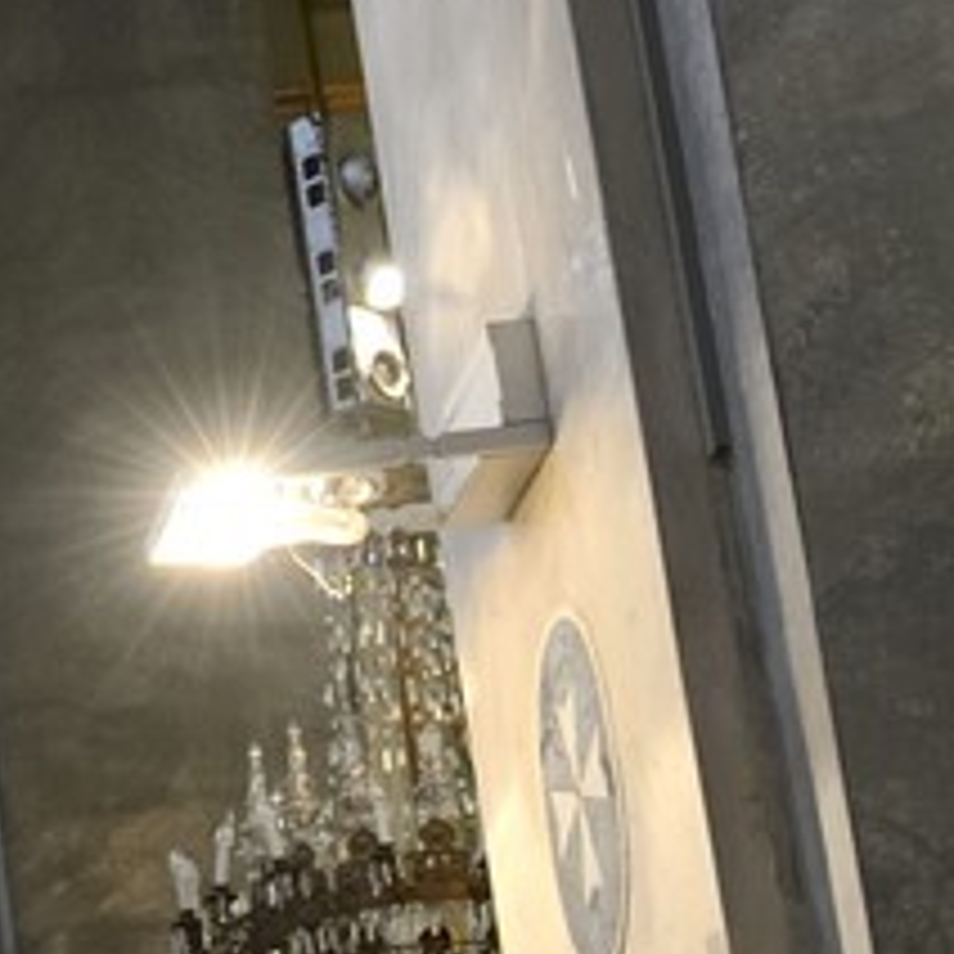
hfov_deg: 7.7
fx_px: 5394
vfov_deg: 10.0
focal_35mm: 173
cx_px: -2570
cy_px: 994
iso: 800
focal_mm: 27
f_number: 4
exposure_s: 1/6
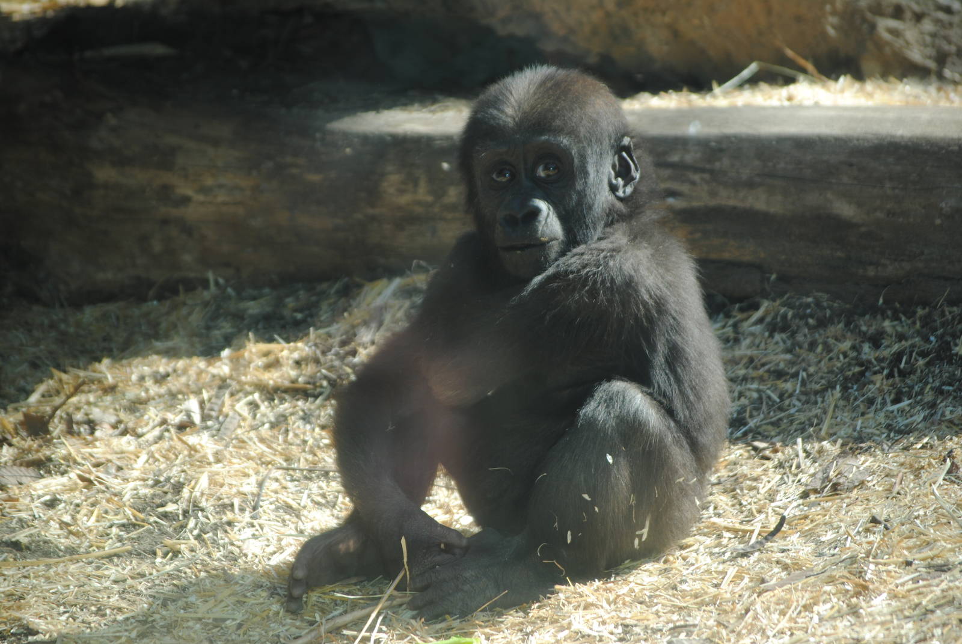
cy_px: 322
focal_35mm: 174
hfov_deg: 11.8
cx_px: 481
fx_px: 4655
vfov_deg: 7.9
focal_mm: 116
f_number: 4.8
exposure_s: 1/125
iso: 100
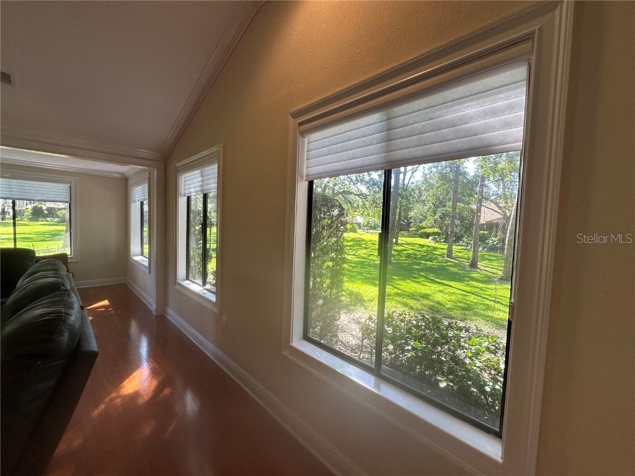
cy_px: 238
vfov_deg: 85.7
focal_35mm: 14
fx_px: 257
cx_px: 318
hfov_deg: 102.1
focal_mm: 2.22
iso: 80
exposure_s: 1/120
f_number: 2.2
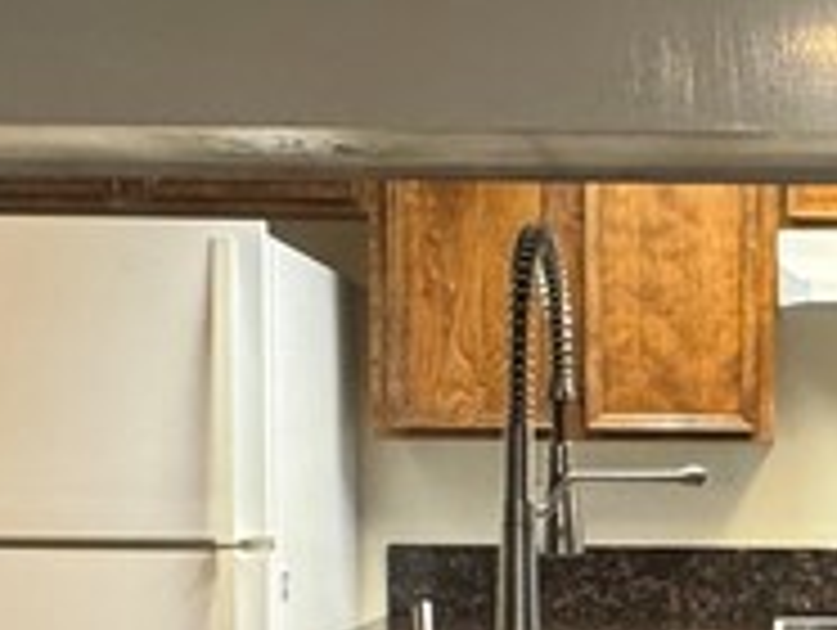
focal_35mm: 77
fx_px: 1864
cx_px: 810
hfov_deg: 24.3
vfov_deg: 18.6
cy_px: 644
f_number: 2.2
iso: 400
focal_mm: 2.22
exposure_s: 1/60
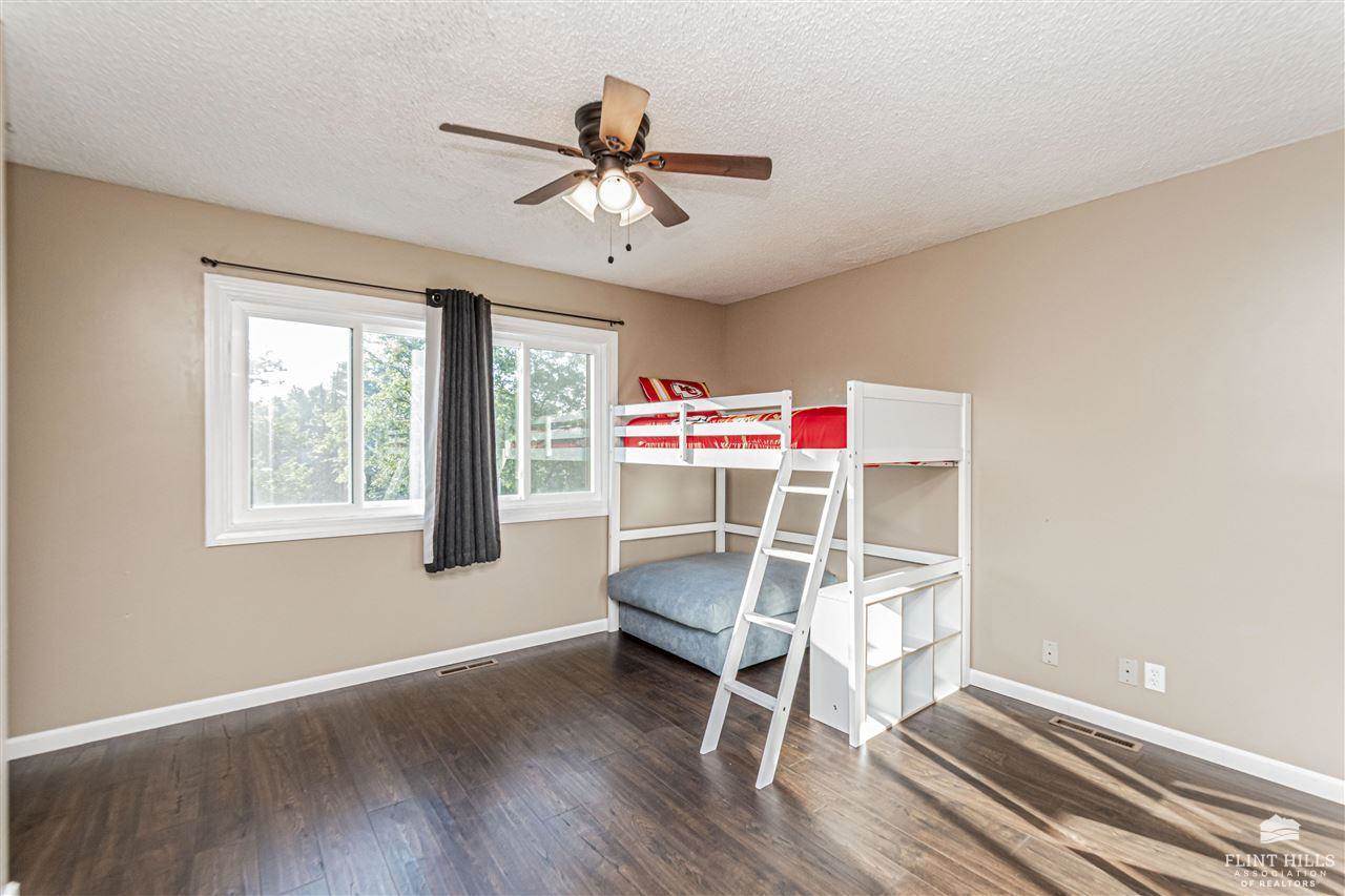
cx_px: 672
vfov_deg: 77.3
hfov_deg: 100.4
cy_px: 448
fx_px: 560
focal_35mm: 15
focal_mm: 10
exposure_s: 1/60
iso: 800
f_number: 10
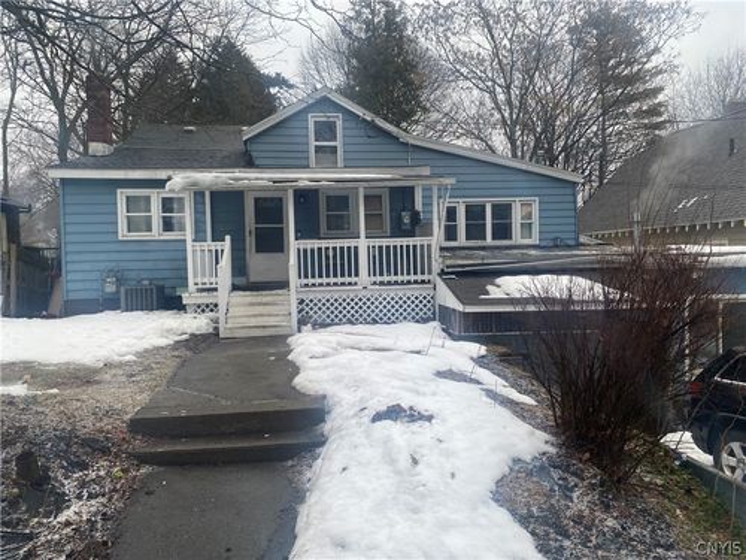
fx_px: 560
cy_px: 280
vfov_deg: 53.1
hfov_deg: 67.3
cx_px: 373
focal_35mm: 26
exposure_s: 1/121
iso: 125
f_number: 1.8
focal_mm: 4.25
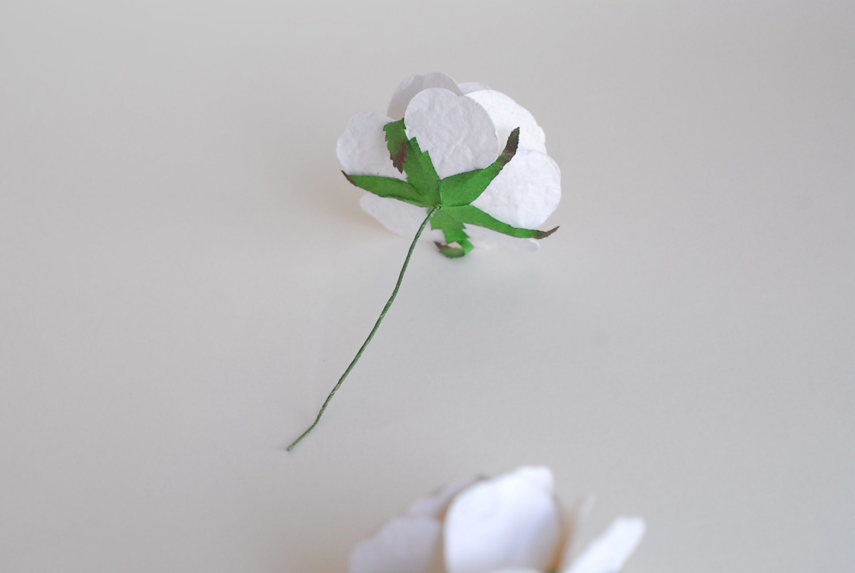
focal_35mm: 60
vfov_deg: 22.7
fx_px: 1427
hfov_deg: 33.4
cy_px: 286
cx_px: 428
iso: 640
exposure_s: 1/100
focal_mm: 40
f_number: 5.6
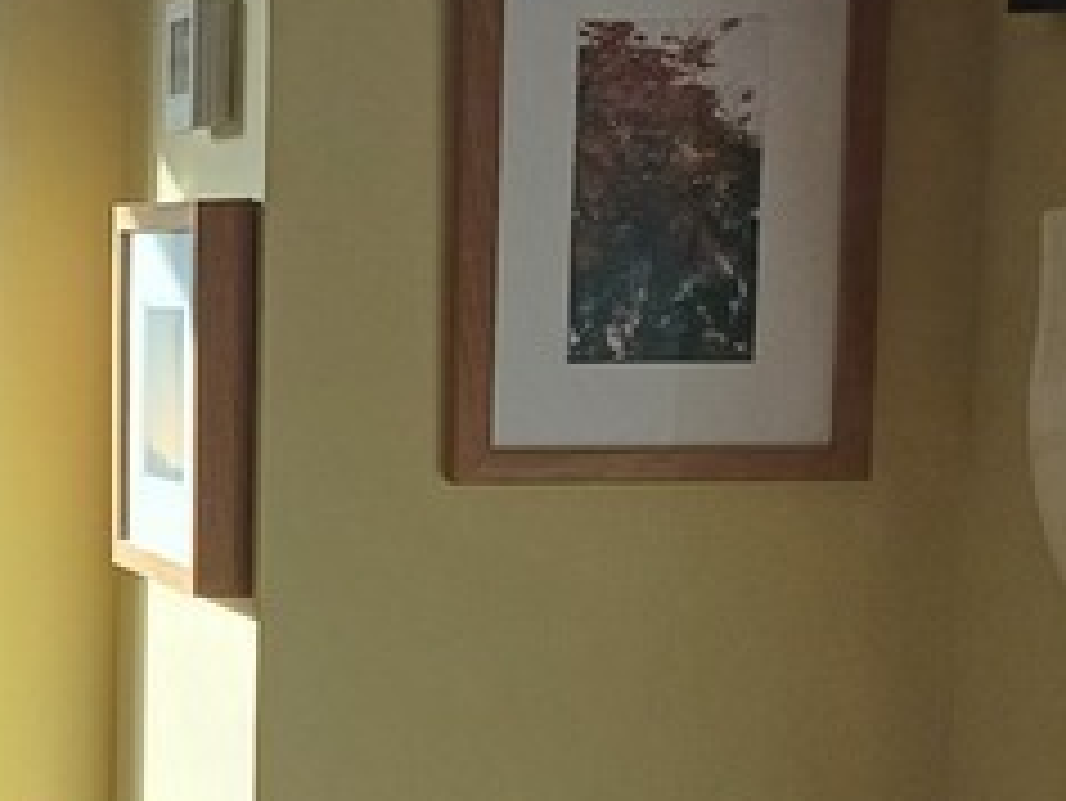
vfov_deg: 13.7
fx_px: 3328
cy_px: 580
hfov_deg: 14.3
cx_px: -1228
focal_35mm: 108
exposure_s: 1/149
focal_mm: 4.65
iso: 50
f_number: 1.8
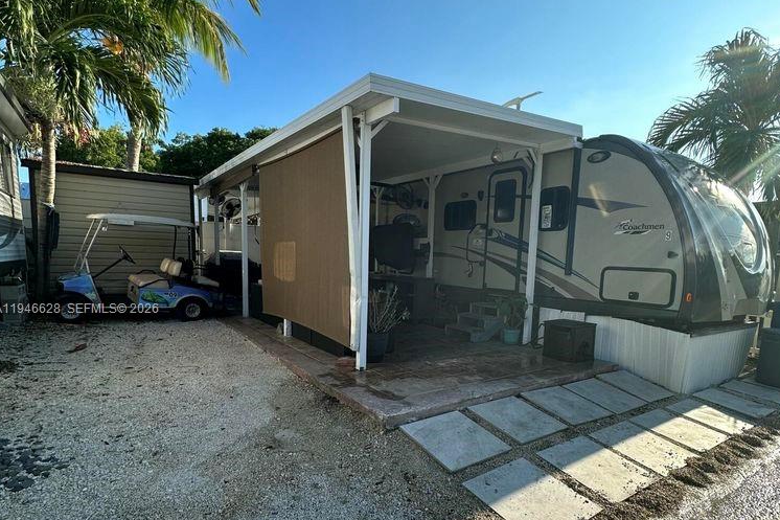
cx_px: 393
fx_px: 433
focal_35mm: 20
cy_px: 310
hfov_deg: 84.0
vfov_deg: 61.4
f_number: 2.2
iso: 40
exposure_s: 1/769
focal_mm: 2.22
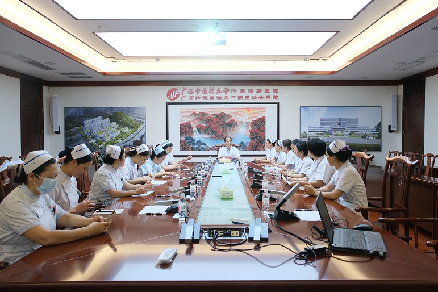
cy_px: 142
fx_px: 341
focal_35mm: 28
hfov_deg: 65.5
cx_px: 224
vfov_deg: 46.4
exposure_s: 1/100
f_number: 3.5
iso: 1000
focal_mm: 18
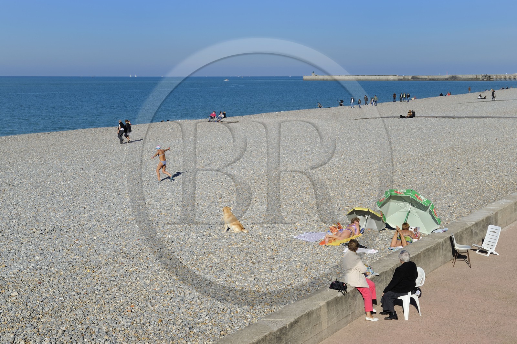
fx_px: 804
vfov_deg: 24.2
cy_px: 172
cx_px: 258
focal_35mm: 56
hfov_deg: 35.7
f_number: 14
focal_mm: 56
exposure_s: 1/200
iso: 200
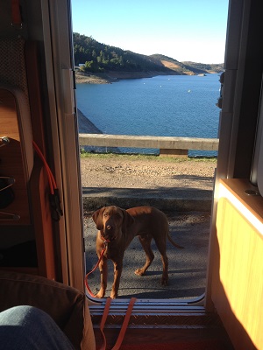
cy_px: 175
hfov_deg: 40.7
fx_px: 355
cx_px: 132
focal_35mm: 35
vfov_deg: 52.6
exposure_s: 1/531
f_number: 2.4
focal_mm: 4.28
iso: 50
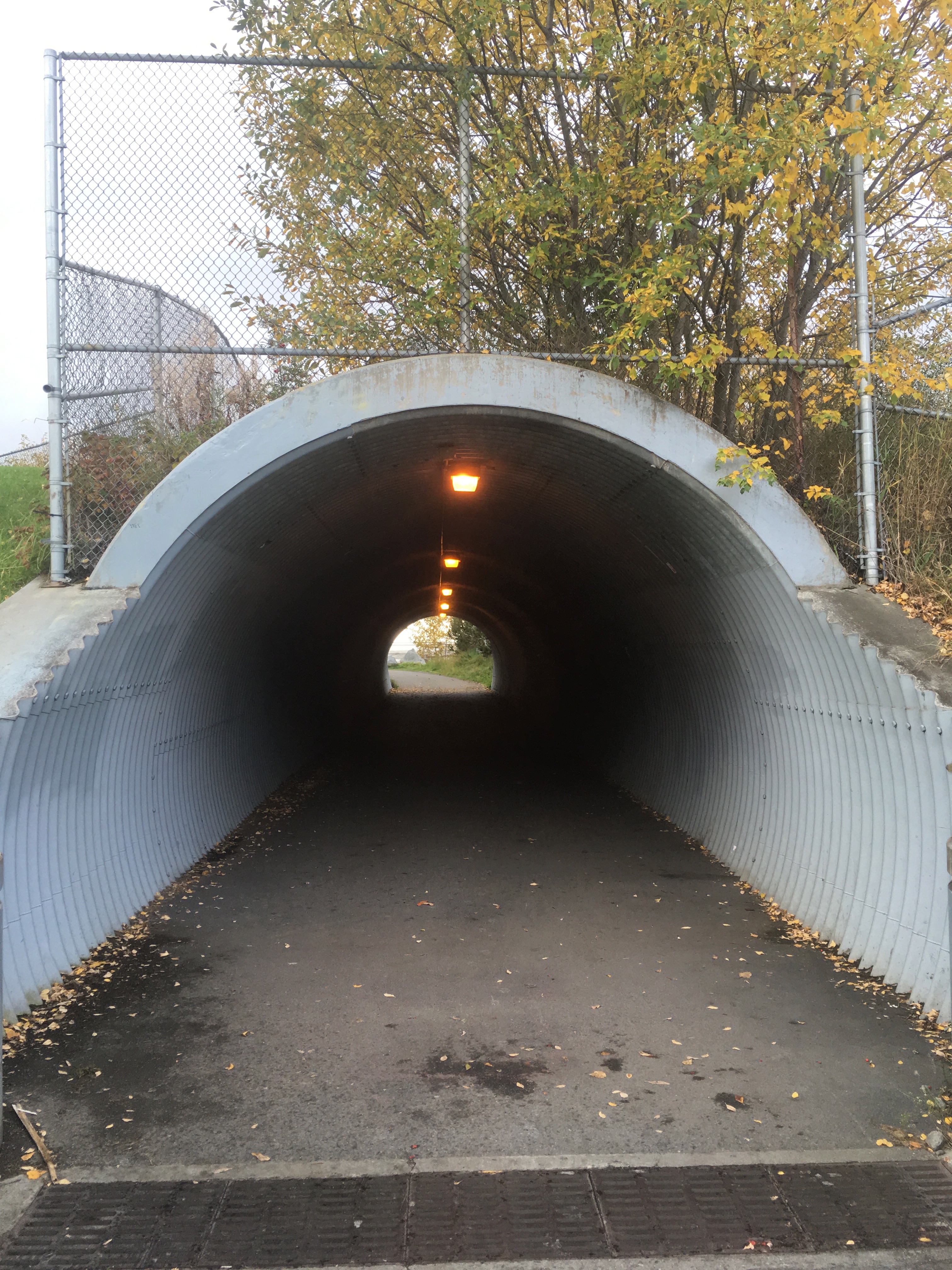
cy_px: 635
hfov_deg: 48.2
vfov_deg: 61.7
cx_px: 476
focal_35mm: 29
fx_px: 1063
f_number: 2.2
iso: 40
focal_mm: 4.15
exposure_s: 1/120
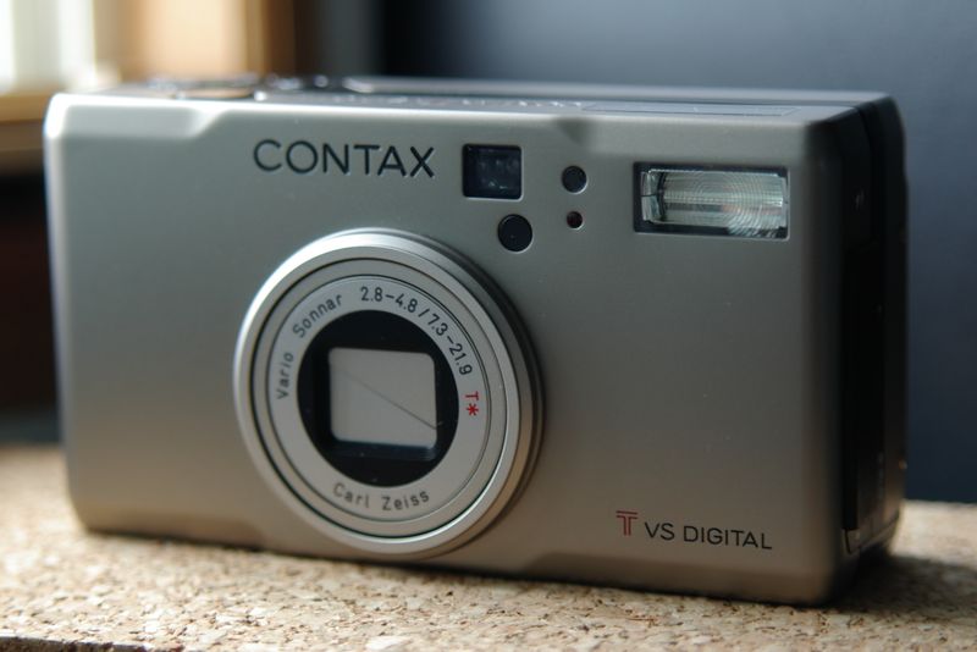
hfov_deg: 16.1
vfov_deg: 10.8
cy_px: 326
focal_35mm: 128
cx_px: 488
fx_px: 3461
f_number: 4.5
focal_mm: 85
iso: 200
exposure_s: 1/15
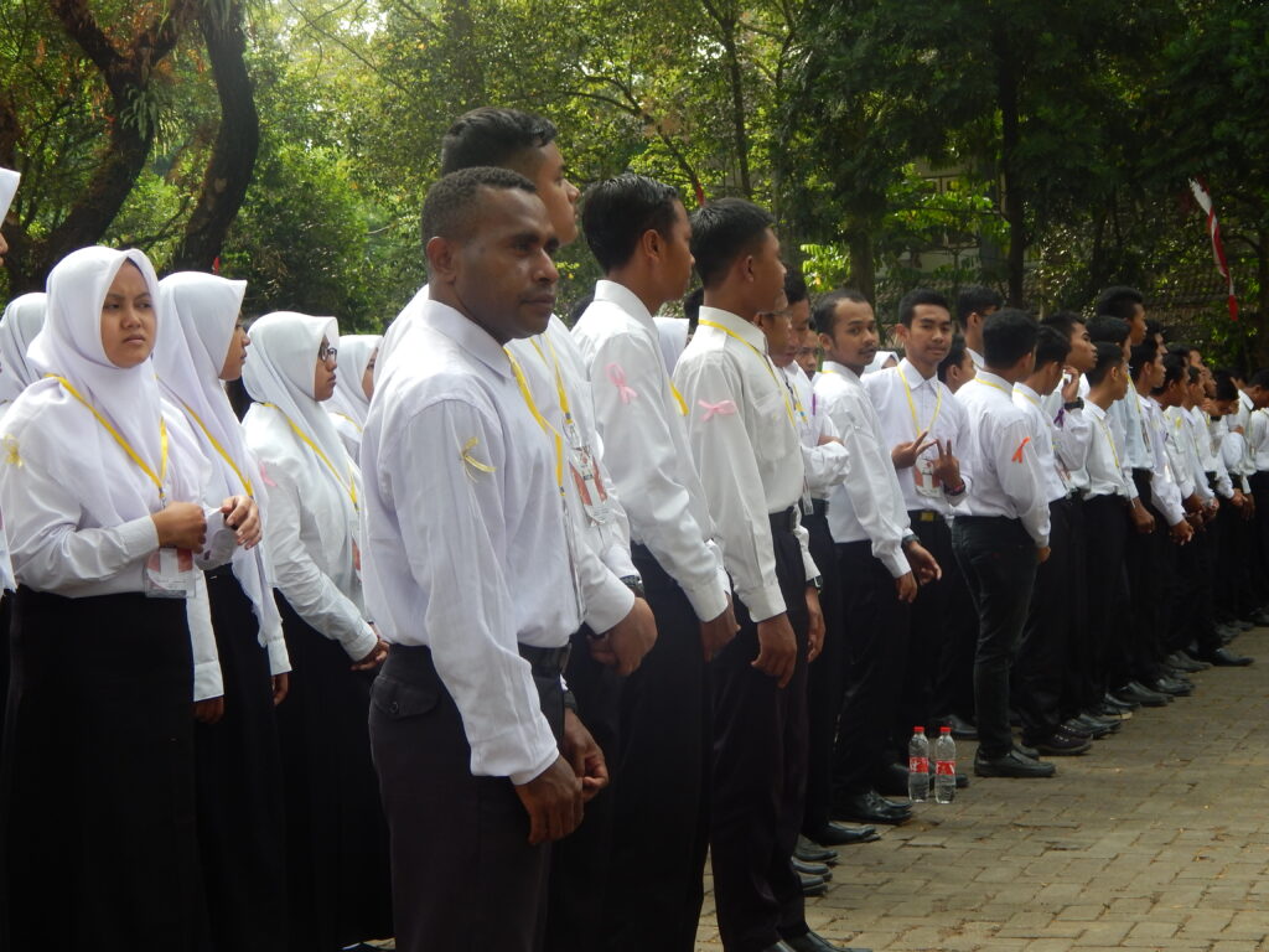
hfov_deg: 28.2
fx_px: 2529
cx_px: 634
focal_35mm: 69
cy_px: 476
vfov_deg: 21.3
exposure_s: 1/125
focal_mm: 12.3
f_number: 4.1
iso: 125
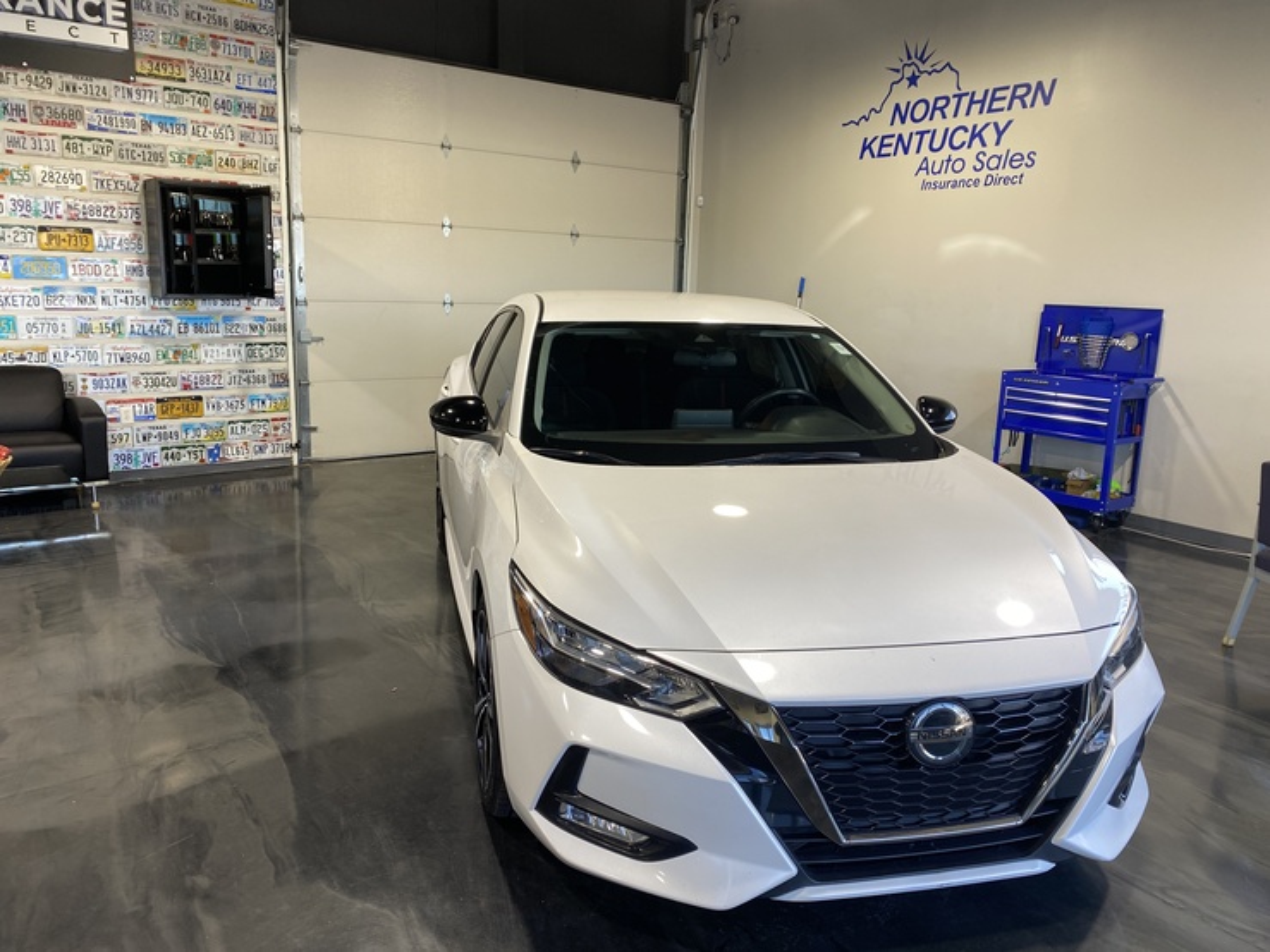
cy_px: 476
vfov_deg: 53.0
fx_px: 954
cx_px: 635
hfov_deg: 67.3
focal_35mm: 26
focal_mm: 4.25
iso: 50
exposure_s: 1/120
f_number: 1.8
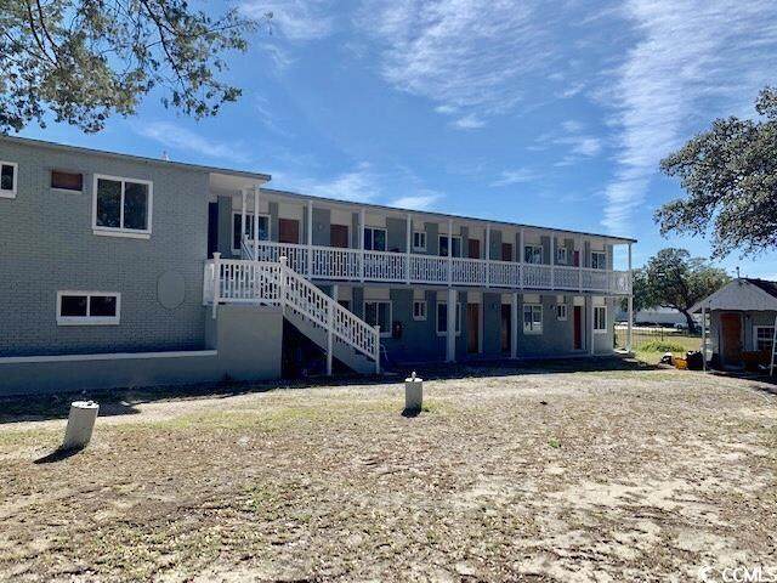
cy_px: 292
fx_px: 584
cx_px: 388
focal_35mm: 26
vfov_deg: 53.1
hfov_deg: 67.3
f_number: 1.8
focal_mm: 4.25
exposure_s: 1/2994
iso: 25
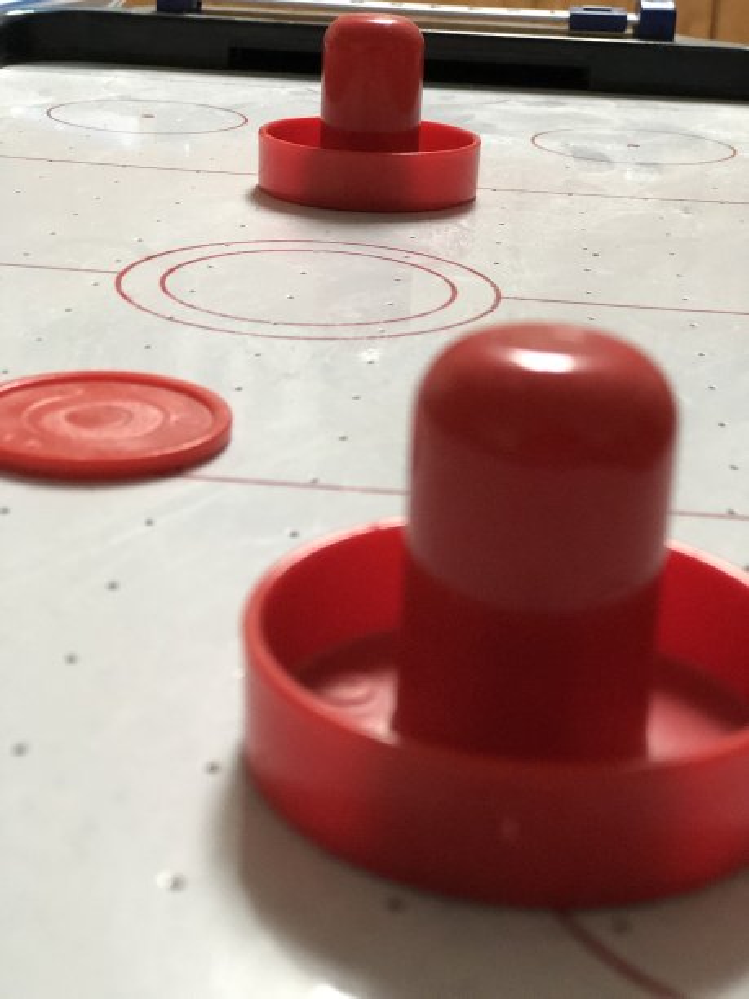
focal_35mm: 57
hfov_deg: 25.7
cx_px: 374
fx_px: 1644
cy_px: 500
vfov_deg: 33.8
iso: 320
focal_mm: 6.6
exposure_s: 1/30
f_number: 2.8
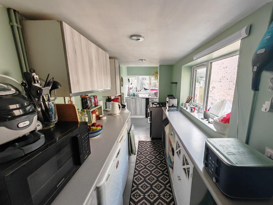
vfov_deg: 85.7
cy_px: 104
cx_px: 146
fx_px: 110
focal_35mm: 14
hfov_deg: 101.9
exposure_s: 1/50
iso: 320
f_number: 2
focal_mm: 1.82
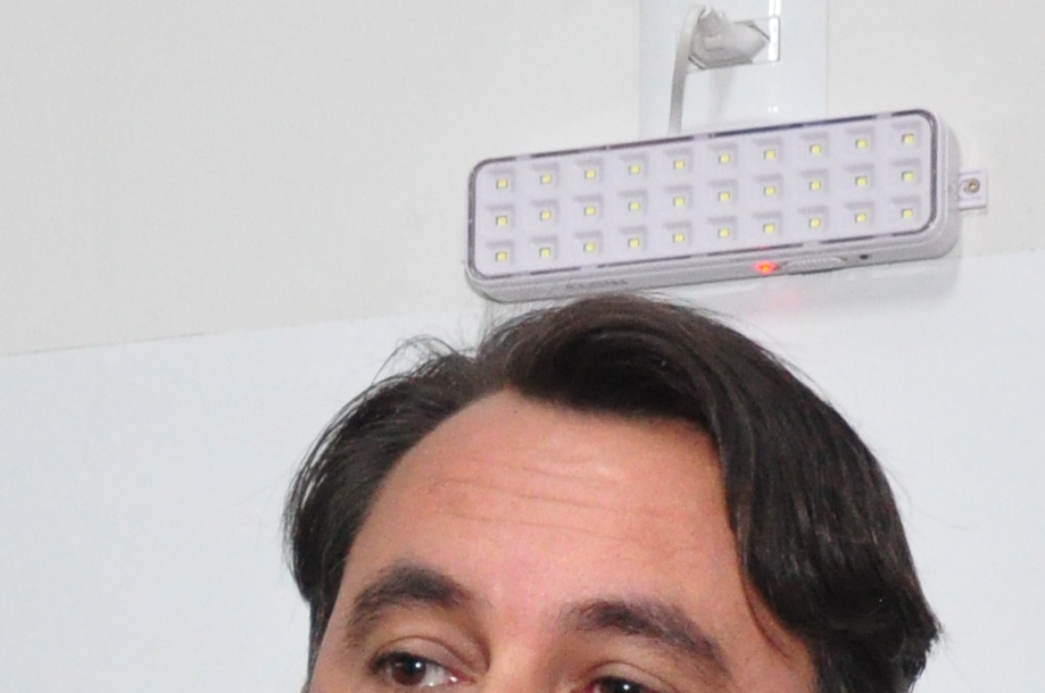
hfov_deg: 7.4
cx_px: 434
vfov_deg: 4.8
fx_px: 8116
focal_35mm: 280
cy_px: 1403
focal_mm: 40
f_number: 4.5
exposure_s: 1/80
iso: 1600
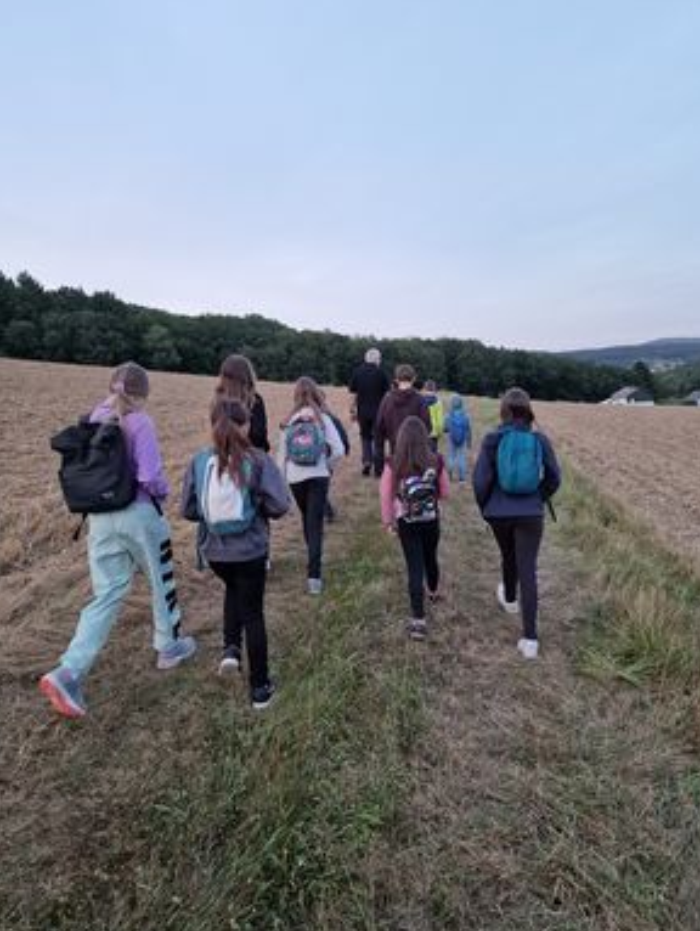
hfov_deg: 56.9
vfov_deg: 71.5
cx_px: 357
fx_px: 646
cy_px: 474
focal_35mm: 24
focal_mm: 6.4
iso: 50
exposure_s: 1/180
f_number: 1.8
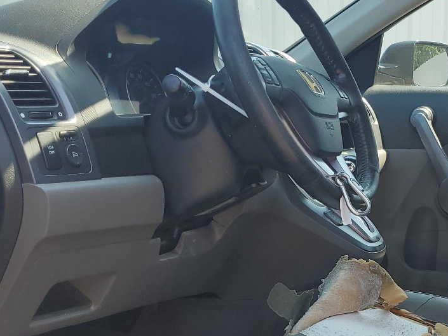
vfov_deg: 24.4
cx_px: 385
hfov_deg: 31.5
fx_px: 764
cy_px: 274
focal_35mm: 59
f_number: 1.5
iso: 50
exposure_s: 1/455
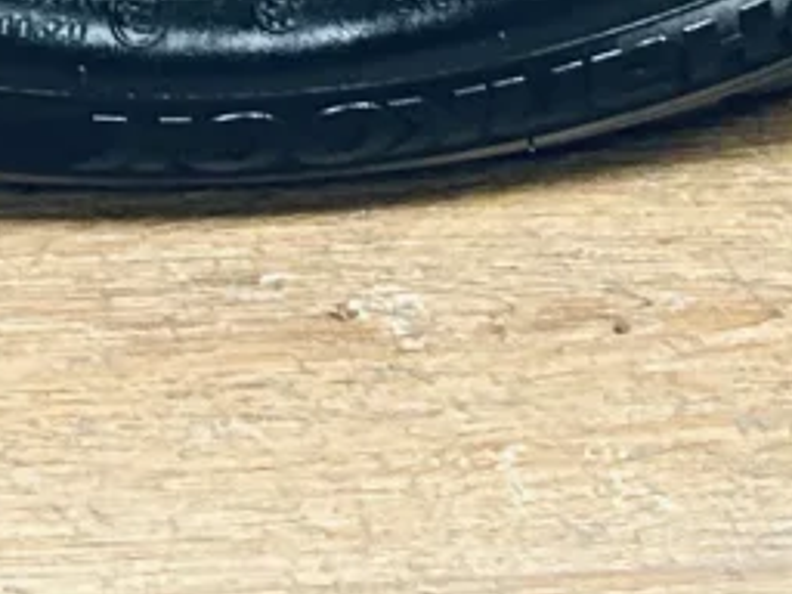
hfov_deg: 10.1
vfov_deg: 6.6
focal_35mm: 195
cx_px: 300
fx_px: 4462
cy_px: -1423
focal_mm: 5.7
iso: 500
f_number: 1.5
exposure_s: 1/50
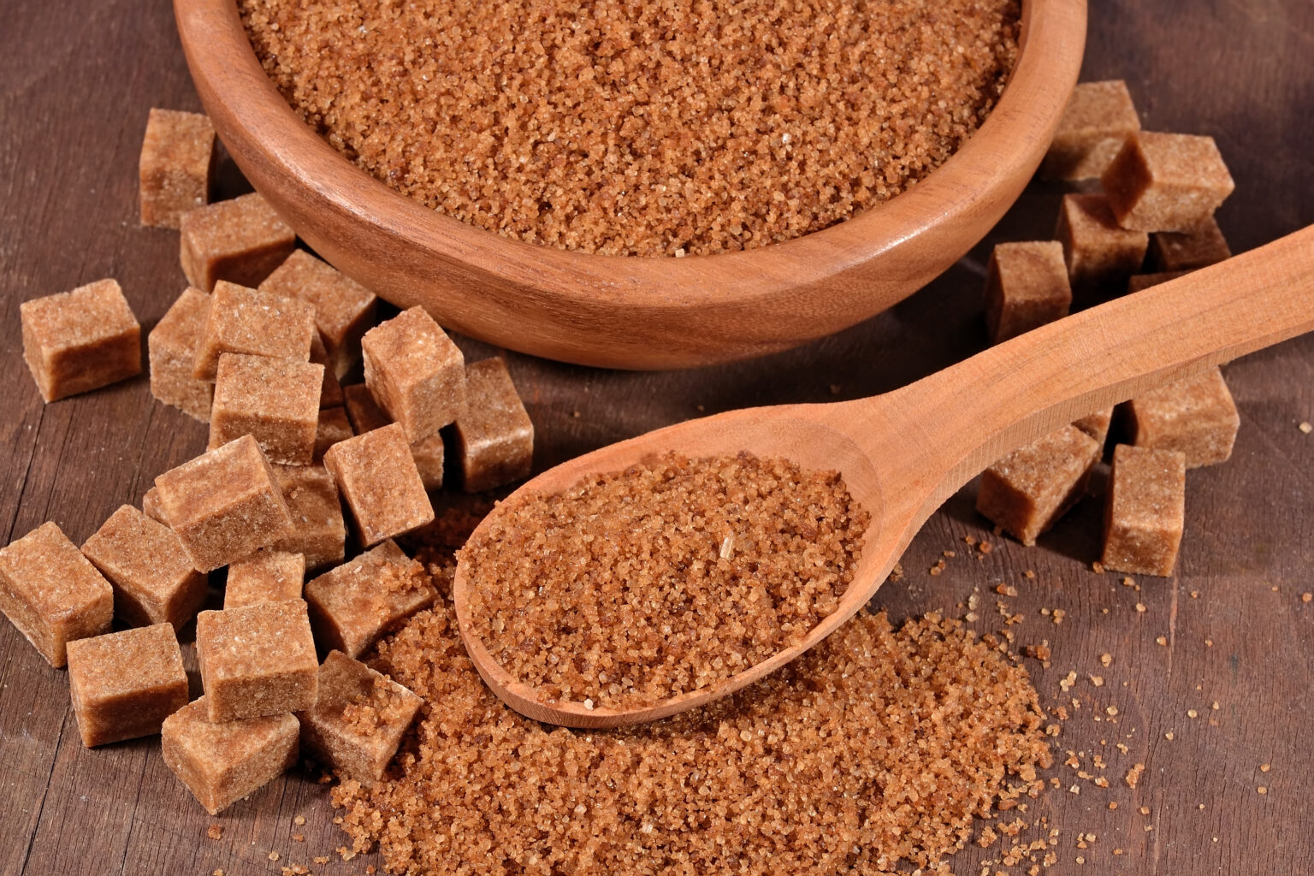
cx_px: 657
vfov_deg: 15.2
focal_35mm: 90
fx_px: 3285
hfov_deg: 22.6
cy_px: 438
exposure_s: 1/200
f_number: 11
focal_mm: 60
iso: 100
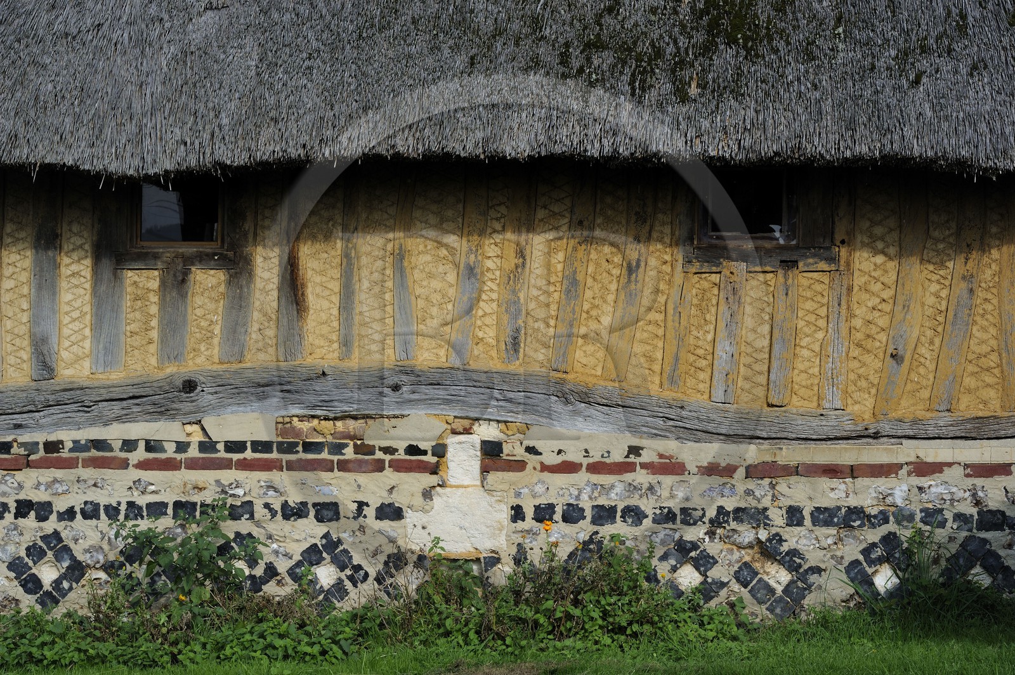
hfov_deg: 17.1
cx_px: 508
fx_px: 3380
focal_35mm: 120
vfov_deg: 11.4
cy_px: 338
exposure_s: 1/200
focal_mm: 120
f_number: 13
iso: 200
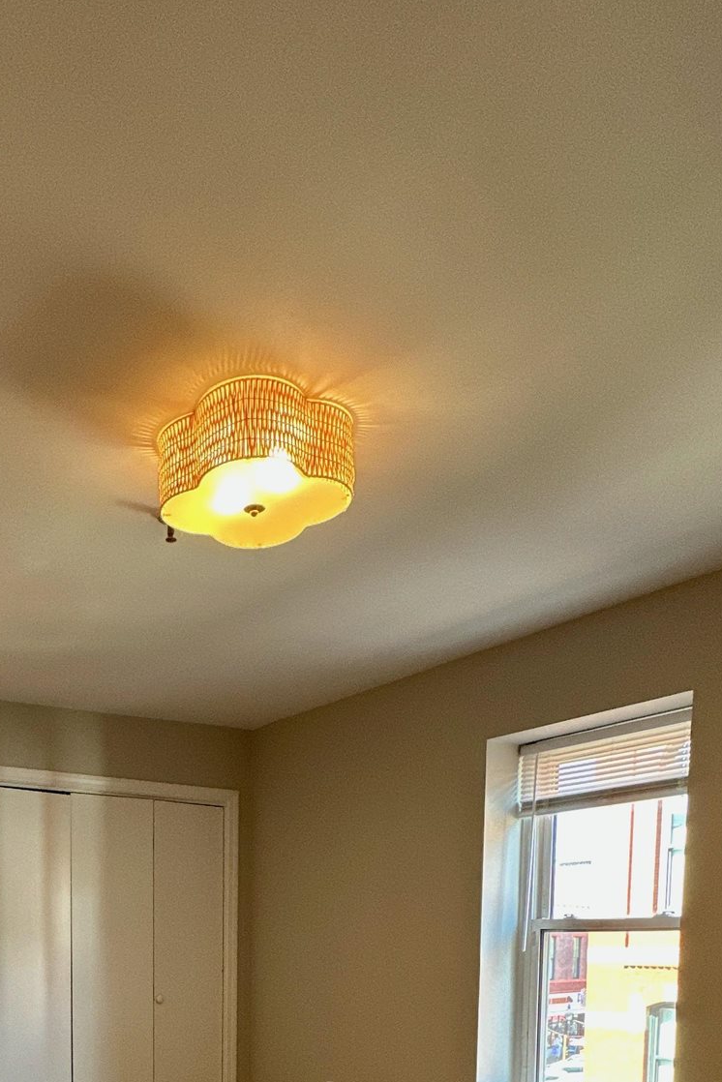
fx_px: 902
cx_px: 178
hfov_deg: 42.3
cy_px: 1027
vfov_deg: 52.2
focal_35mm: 30
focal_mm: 2.22
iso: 160
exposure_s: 1/120
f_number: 2.2
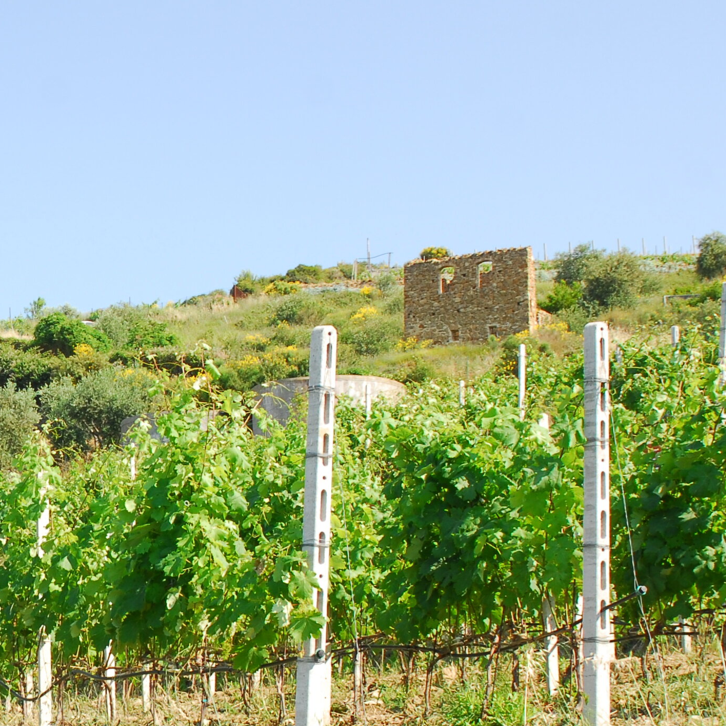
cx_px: -148
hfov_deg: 19.0
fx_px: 2041
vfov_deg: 20.0
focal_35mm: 86
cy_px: 548
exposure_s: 1/125
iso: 125
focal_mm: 24
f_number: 7.1
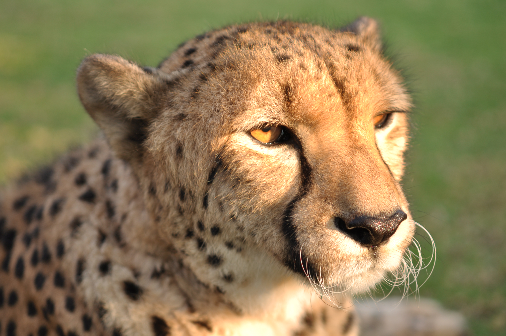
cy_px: 168
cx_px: 253
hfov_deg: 22.6
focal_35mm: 90
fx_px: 1263
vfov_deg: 15.2
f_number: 2.8
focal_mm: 60
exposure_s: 1/160
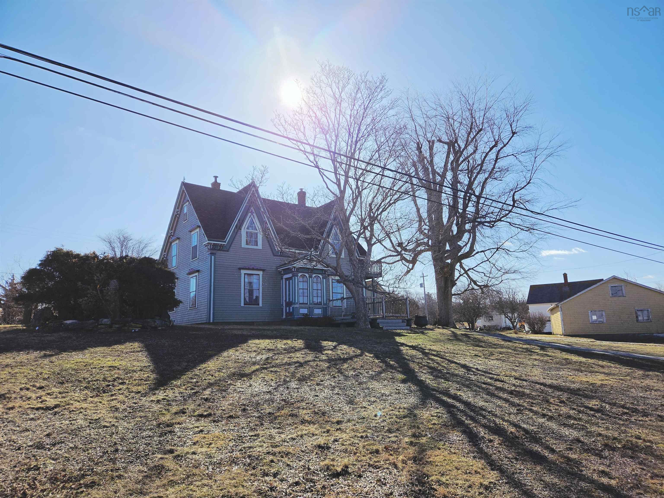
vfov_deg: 58.9
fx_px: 441
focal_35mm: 23
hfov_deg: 73.9
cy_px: 249
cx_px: 332
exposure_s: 1/7734
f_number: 1.8
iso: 64
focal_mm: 5.4
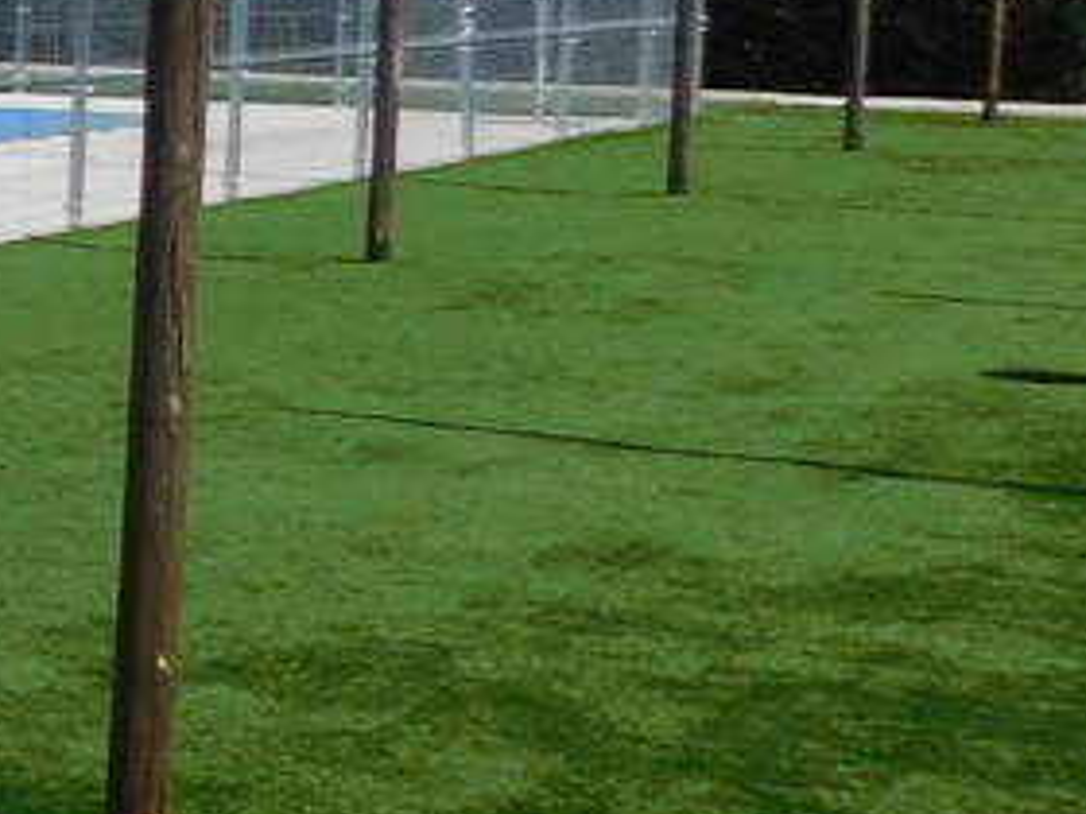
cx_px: -1714
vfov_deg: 12.0
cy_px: 169
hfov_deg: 12.0
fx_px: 3859
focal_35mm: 123
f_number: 6
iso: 125
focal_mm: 4
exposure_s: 1/500
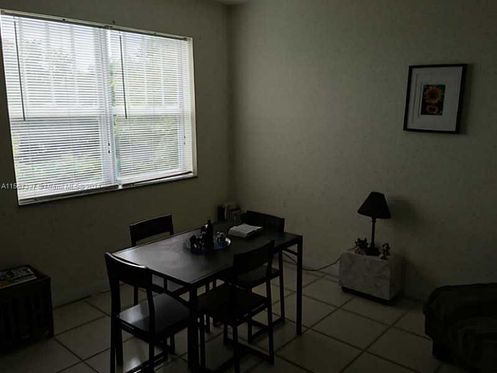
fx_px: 416
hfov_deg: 61.7
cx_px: 248
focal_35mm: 29
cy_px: 186
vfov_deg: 48.2
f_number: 2.2
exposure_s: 1/154
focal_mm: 4.15
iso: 25
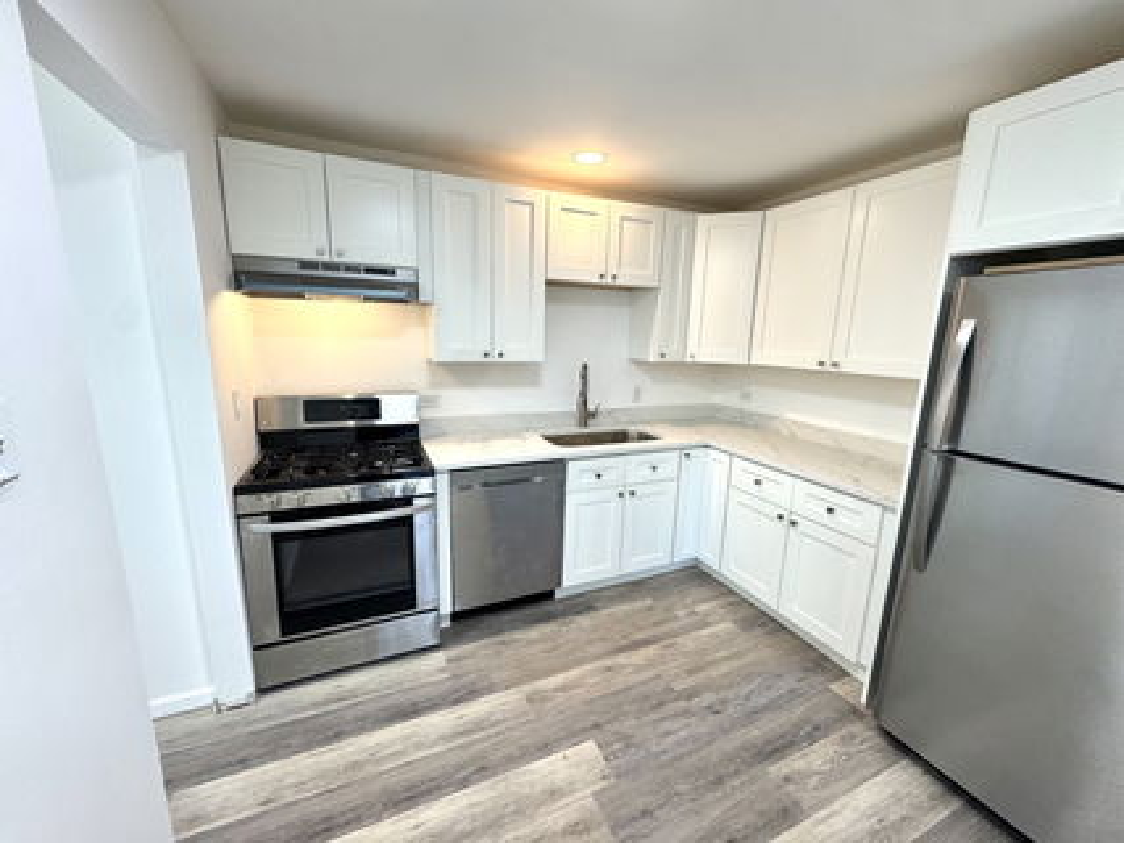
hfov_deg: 102.1
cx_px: 562
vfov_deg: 85.6
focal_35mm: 14
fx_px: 454
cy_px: 422
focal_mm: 2.22
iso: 125
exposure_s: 1/120
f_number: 2.2
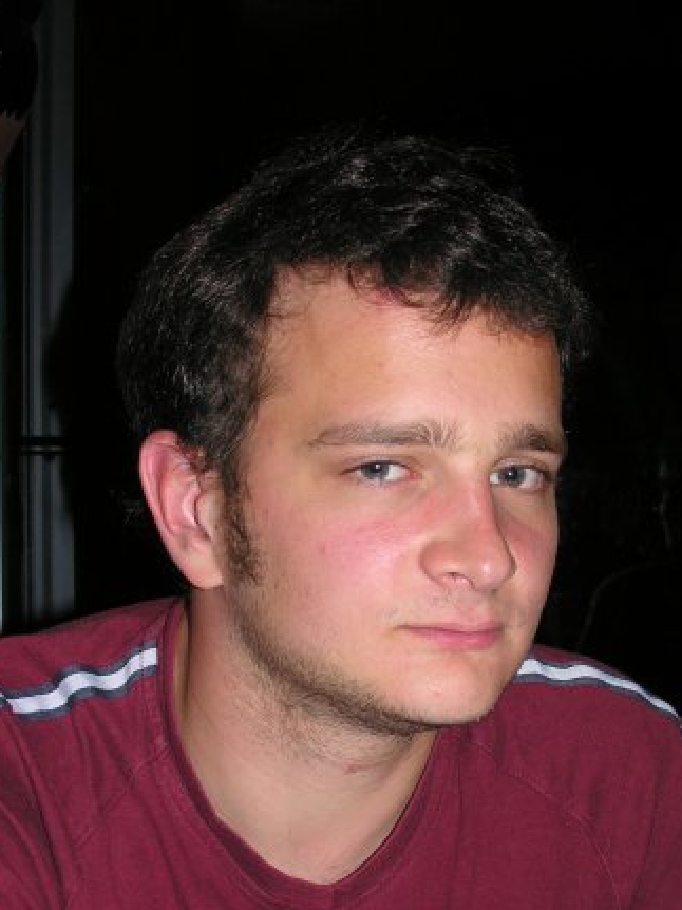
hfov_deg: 22.6
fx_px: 1708
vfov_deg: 29.4
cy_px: 676
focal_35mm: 65
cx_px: 367
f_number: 2.8
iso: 50
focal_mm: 8.9
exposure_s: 1/60.1
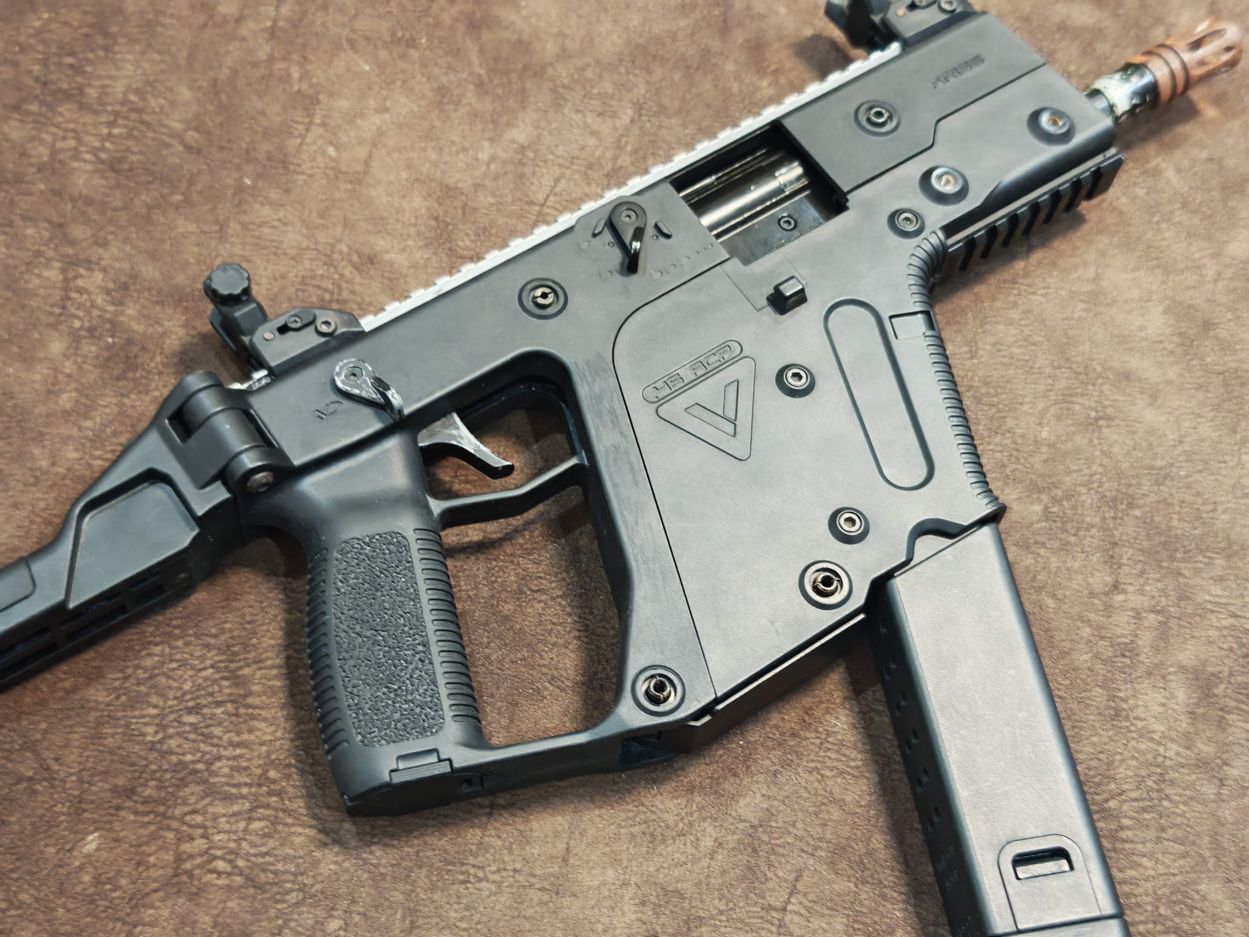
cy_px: 468
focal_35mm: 48
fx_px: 1732
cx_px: 624
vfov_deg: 30.3
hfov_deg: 39.7
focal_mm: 6.83
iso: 320
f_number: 1.4
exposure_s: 1/33
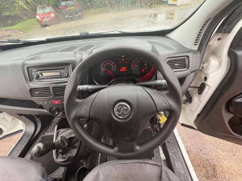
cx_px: 121
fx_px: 98
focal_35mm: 14
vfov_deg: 85.7
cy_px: 90
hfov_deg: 102.1
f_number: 2.2
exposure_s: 1/60
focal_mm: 2.22
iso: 320
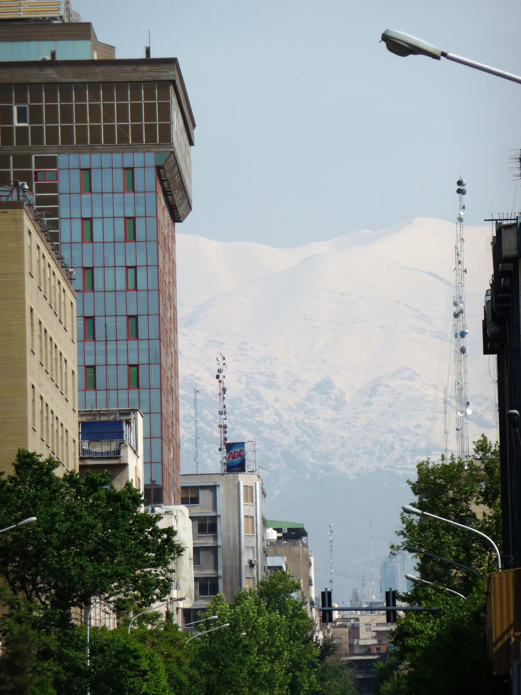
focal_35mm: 264
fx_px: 5298
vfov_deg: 7.5
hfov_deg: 5.6
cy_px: 348
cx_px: 260
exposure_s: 1/1000
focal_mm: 45.4
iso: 100
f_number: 4.9
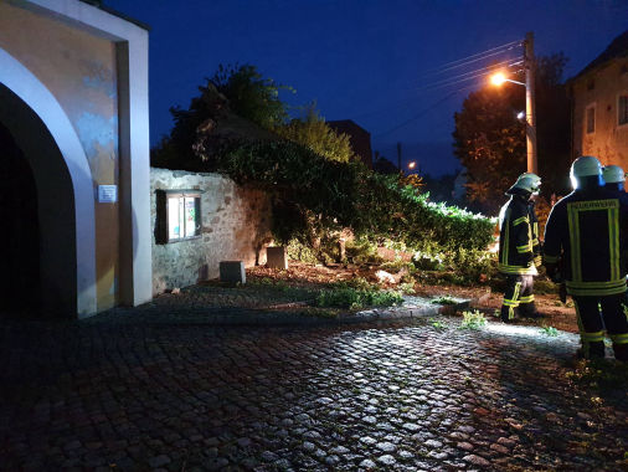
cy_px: 236
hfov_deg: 67.3
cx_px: 314
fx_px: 472
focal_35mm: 26
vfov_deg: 53.1
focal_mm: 4.32
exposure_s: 1/25
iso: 1250
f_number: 1.5
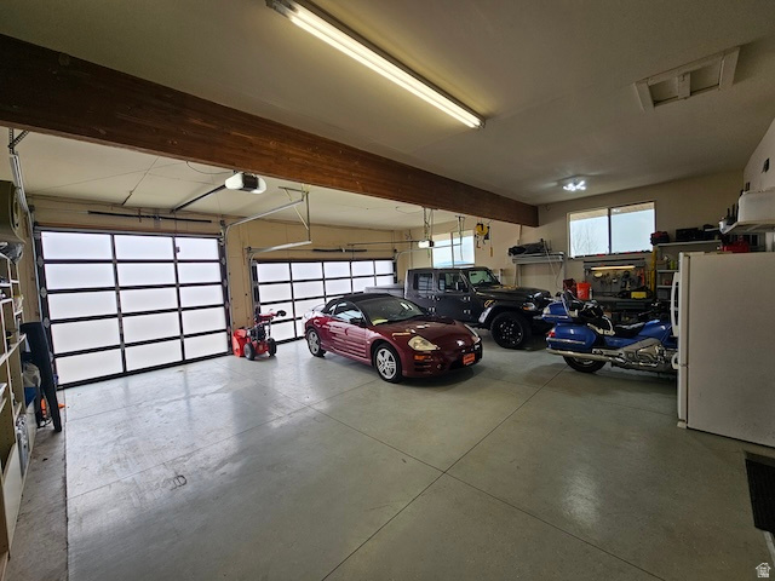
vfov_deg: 89.9
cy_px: 290
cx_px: 388
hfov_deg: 106.2
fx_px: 291
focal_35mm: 13
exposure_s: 1/209
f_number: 2.2
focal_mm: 2.2
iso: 50
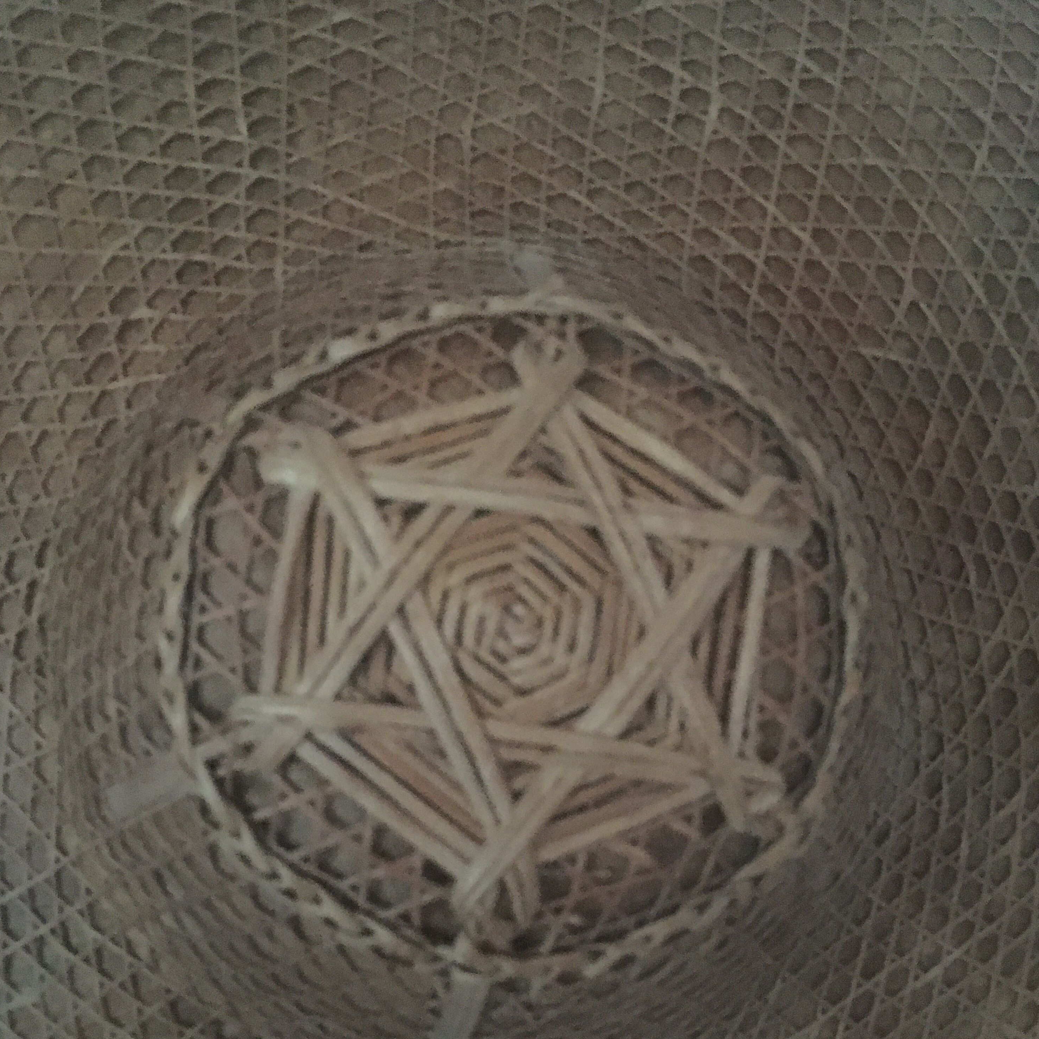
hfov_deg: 47.2
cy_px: 642
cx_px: 518
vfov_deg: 46.8
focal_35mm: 35
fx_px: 1189
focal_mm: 4.15
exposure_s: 1/17
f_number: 2.2
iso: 800
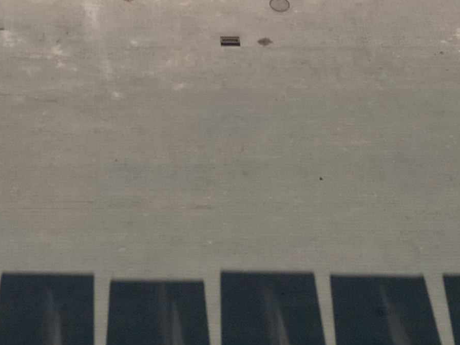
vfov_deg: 11.8
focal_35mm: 108
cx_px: 51
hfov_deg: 17.9
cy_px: -416
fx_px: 1435
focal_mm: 6.72
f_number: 1.7
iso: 200
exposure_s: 1/5000
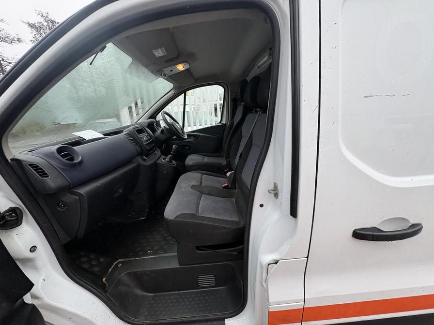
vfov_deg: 85.7
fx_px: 176
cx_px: 217
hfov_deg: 102.1
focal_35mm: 14
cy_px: 162
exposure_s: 1/99
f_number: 2.2
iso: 125
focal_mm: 2.22
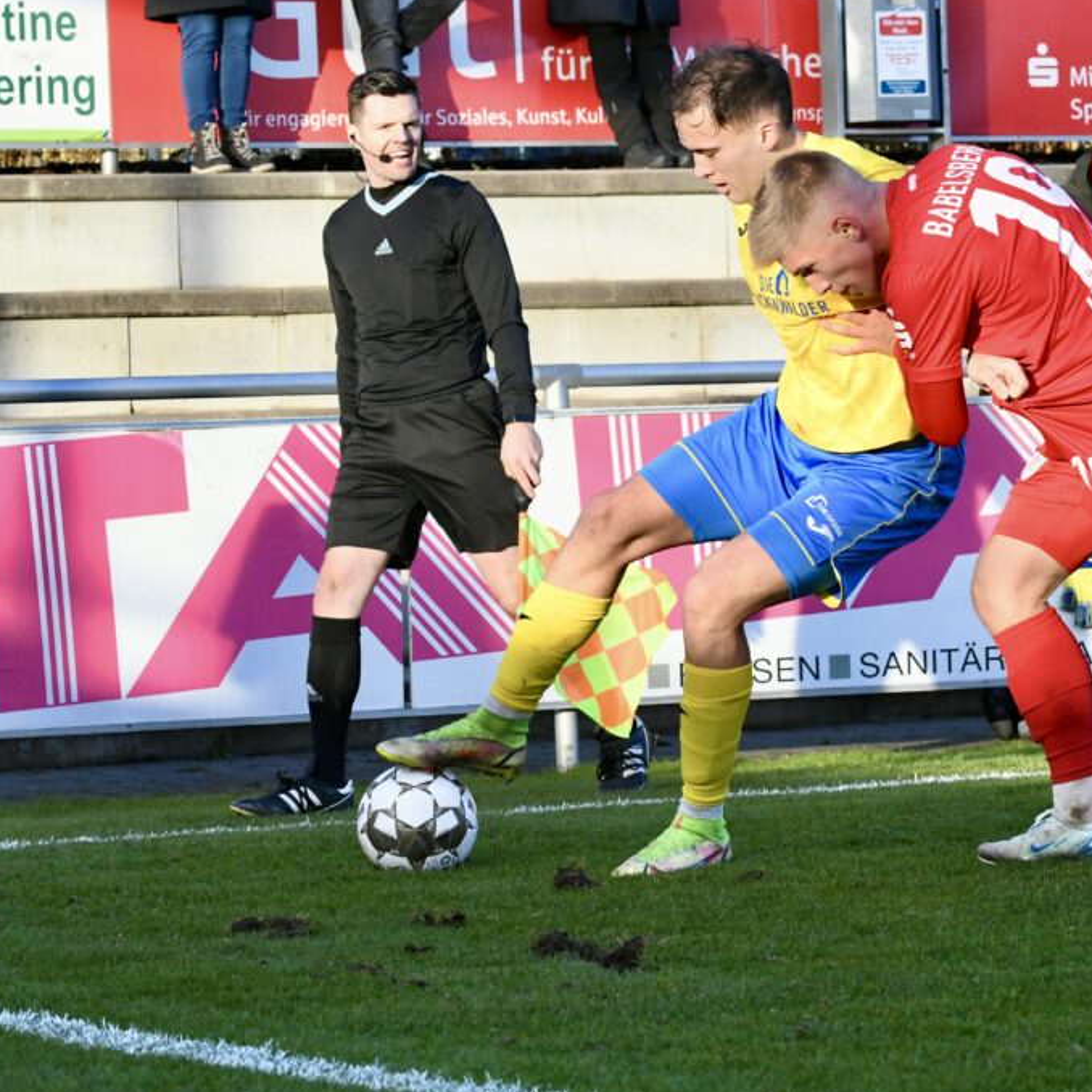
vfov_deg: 13.3
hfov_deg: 13.3
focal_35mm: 131
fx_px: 4675
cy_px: 544
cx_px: 812
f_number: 10
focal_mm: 102
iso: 4000
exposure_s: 1/1600
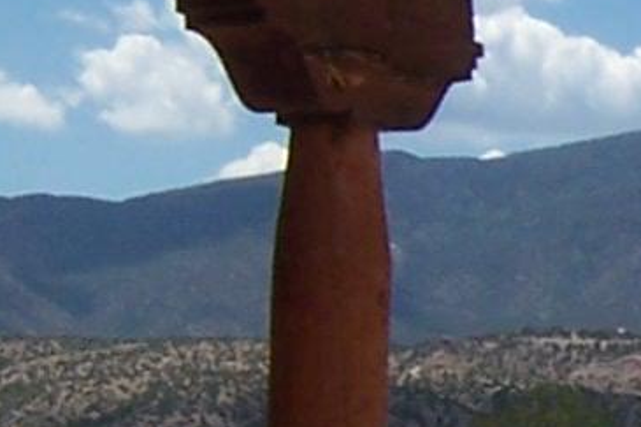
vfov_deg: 8.1
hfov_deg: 11.8
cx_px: 852
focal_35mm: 169
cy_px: 235
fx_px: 3008
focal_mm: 3.8
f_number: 5.6
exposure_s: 1/500
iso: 64
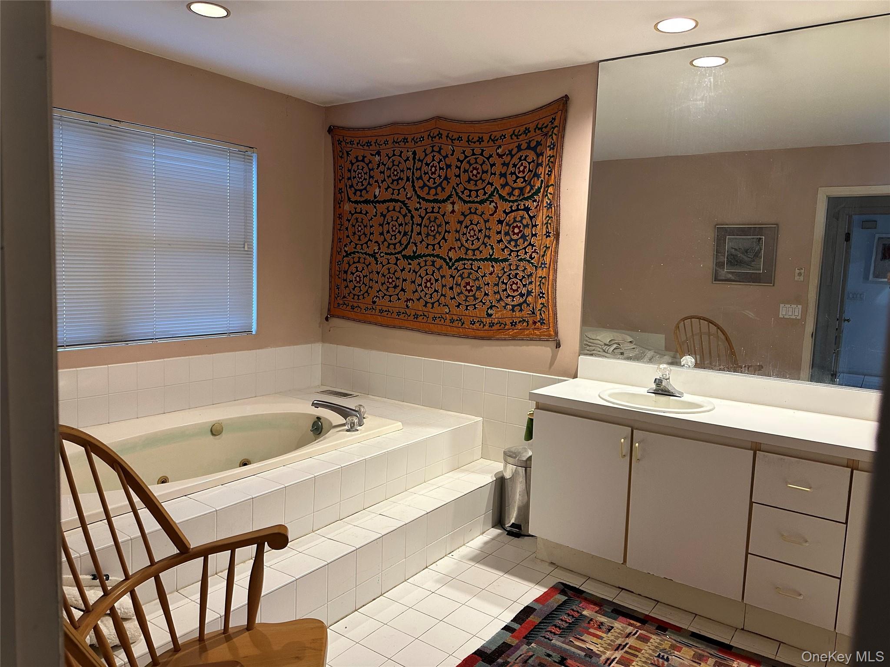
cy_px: 334
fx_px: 617
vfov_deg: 56.8
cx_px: 445
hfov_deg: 71.6
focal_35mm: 24
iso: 250
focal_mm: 6.86
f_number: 1.78
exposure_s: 1/60
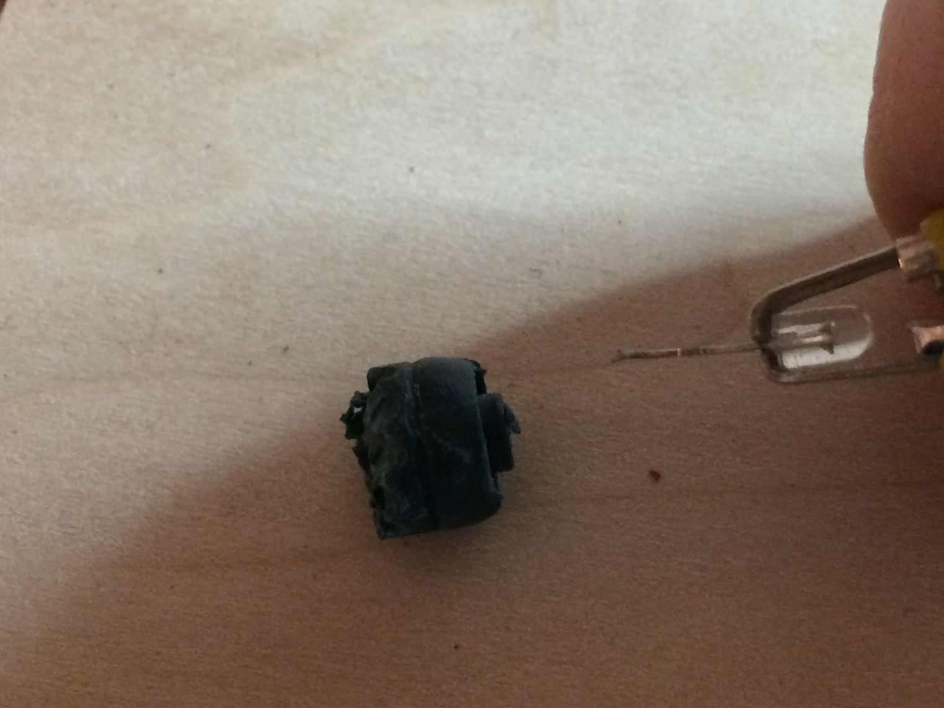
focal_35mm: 62
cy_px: 377
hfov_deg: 30.9
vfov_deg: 23.6
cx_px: 644
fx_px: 1691
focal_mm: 4.15
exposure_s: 1/30
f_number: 2.2
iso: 250
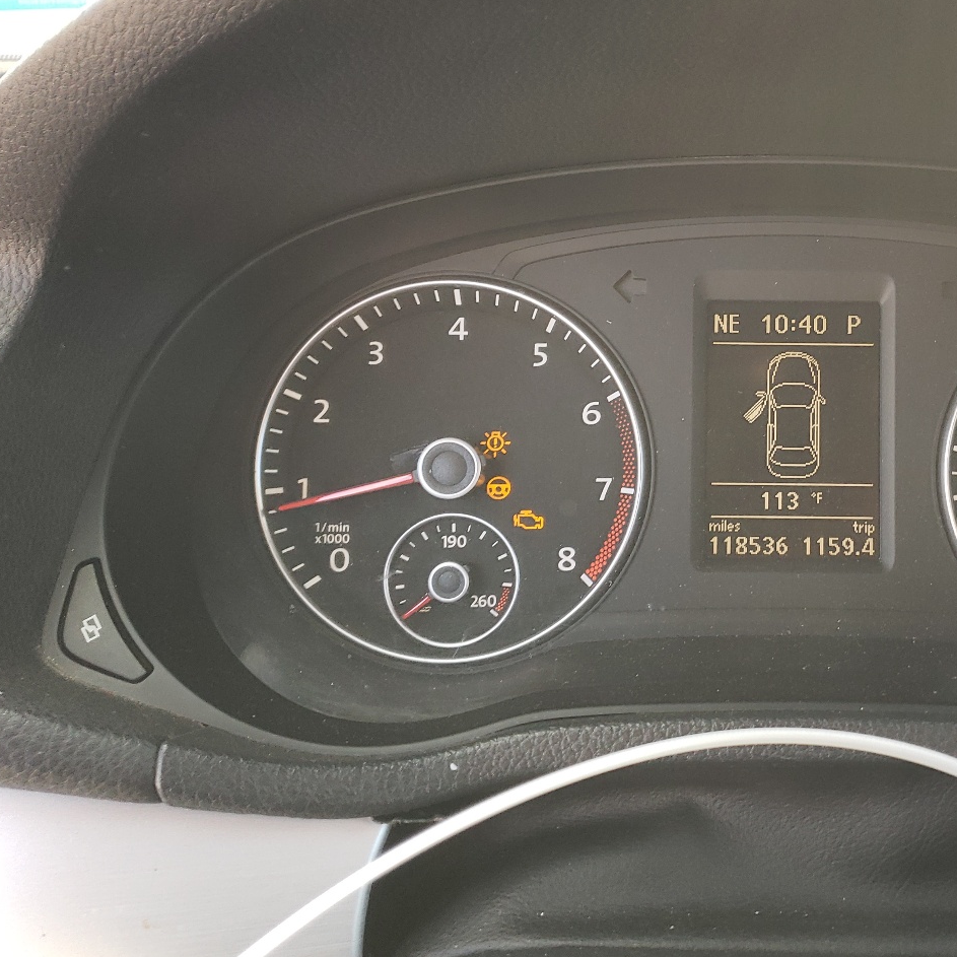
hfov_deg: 41.4
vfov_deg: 42.8
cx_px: 736
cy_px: 439
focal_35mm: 39
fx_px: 1220
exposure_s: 1/120
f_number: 1.5
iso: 94
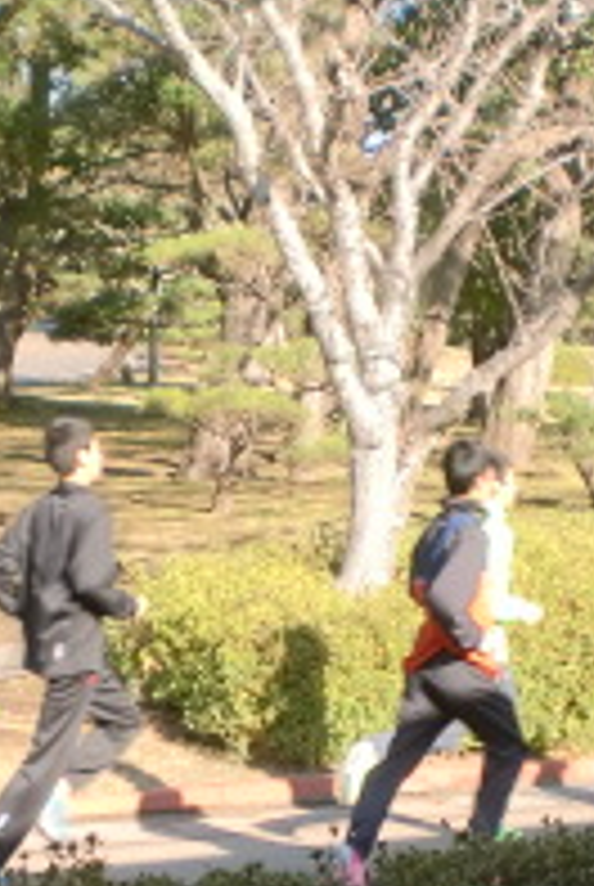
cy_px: 553
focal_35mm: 118
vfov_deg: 17.3
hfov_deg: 11.6
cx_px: 378
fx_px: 2910
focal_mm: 6.3
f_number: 3.1
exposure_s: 1/160
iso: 64
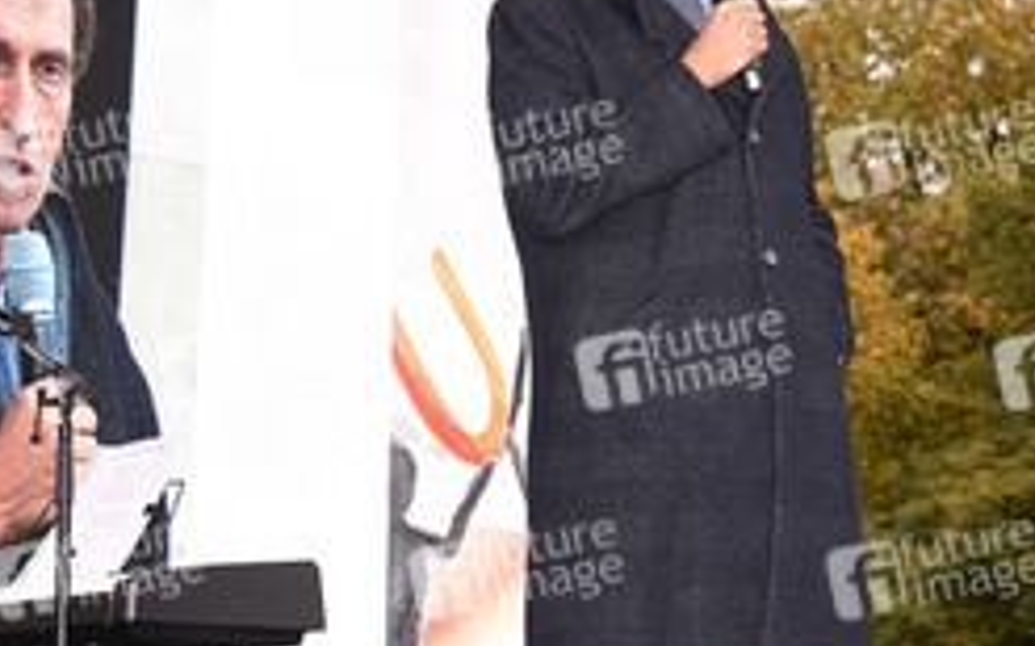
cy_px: 256
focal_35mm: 158
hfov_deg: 13.3
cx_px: 572
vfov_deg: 8.3
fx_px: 4454
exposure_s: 1/160
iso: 400
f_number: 8
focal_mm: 85
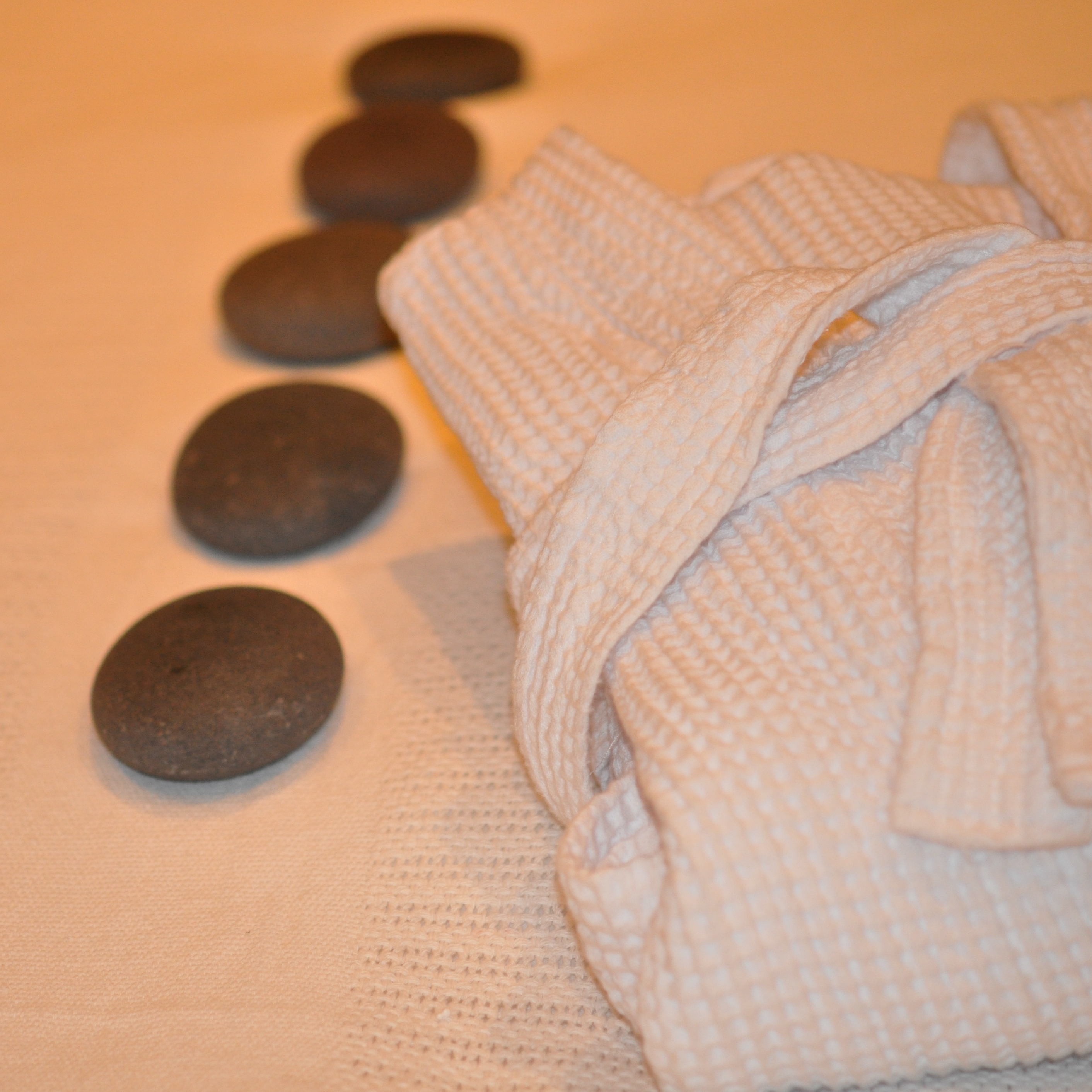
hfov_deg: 15.0
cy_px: 544
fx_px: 4140
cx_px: 396
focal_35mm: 116
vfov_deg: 15.0
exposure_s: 1/60
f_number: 2.8
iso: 800
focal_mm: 60
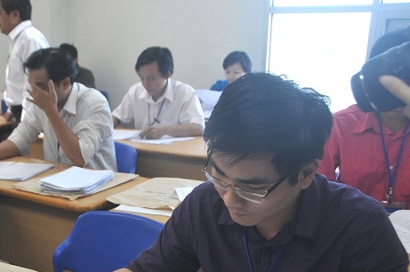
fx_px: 614
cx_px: 90
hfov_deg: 35.9
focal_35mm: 54
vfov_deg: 24.8
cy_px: 196
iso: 200
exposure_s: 1/50
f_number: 3.8
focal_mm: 22
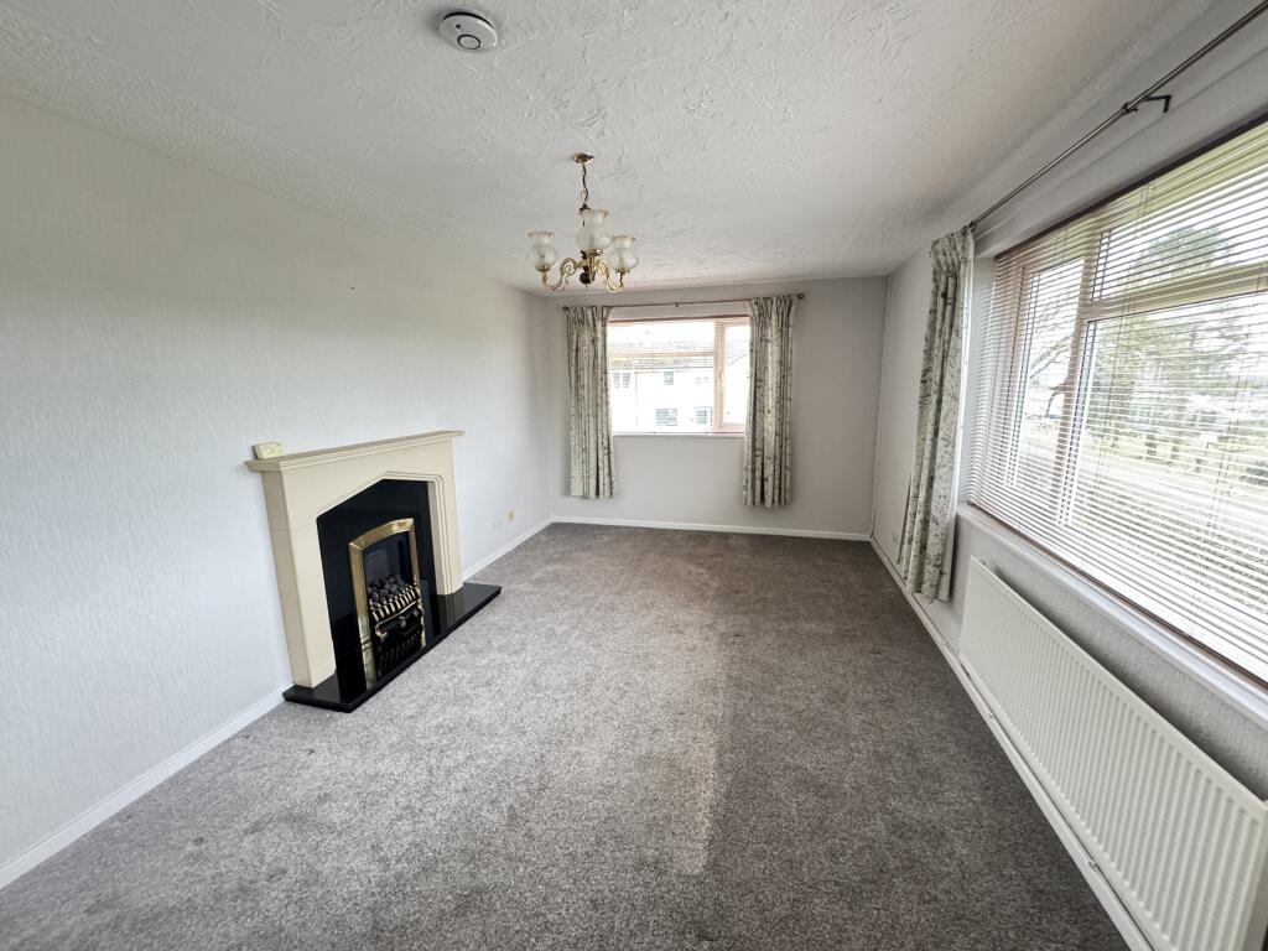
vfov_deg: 85.7
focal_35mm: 14
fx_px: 513
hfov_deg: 102.1
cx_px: 634
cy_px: 476
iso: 640
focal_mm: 2.22
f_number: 2.2
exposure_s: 1/50
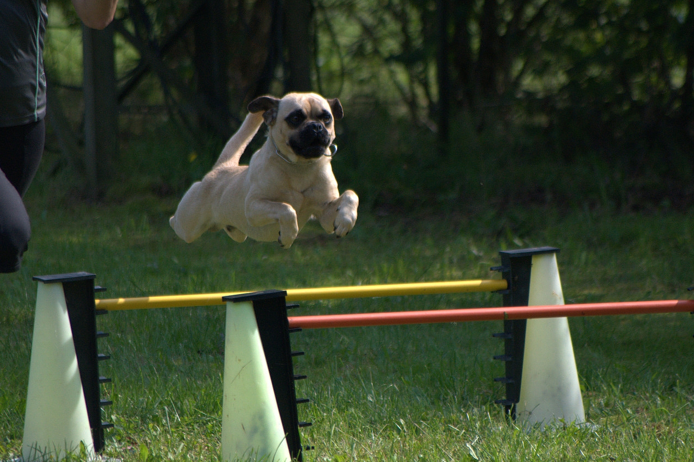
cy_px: 249
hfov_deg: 3.6
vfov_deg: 2.4
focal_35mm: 569
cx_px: 362
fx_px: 10963
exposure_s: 1/1600
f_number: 5.6
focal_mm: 300
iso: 1250
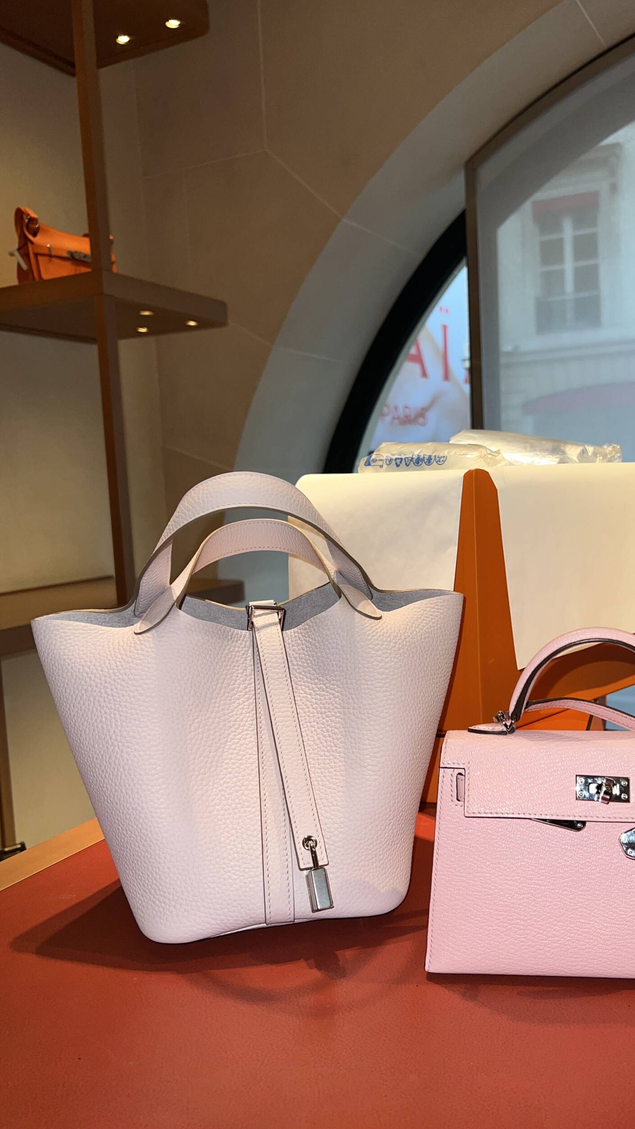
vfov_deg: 66.1
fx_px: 868
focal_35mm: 29
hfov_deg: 39.7
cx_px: 418
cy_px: 562
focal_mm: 5.7
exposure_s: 1/163
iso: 32
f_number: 1.5
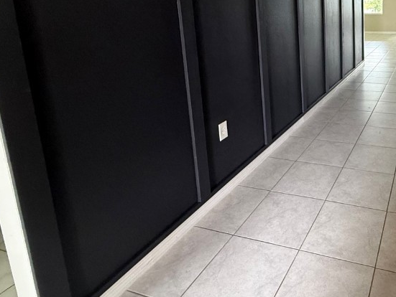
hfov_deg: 58.4
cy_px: 50
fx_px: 298
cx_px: 350
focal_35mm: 26
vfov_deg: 49.3
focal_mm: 2.22
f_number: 2.2
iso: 400
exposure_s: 1/60
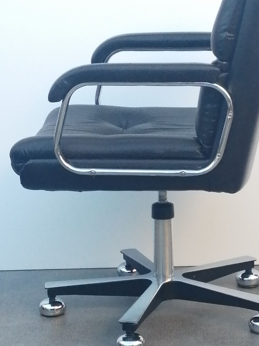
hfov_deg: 13.7
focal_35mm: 108
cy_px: 177
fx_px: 1078
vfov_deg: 18.2
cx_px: 176
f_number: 1.8
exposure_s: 1/100
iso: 50
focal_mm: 3.46
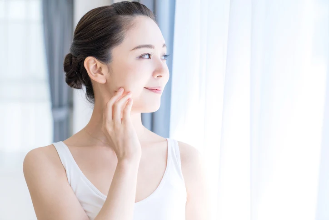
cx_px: 164
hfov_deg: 32.4
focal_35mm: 62
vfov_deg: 21.9
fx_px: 567
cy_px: 110
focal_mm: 62
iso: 100
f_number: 2.8
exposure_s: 1/320
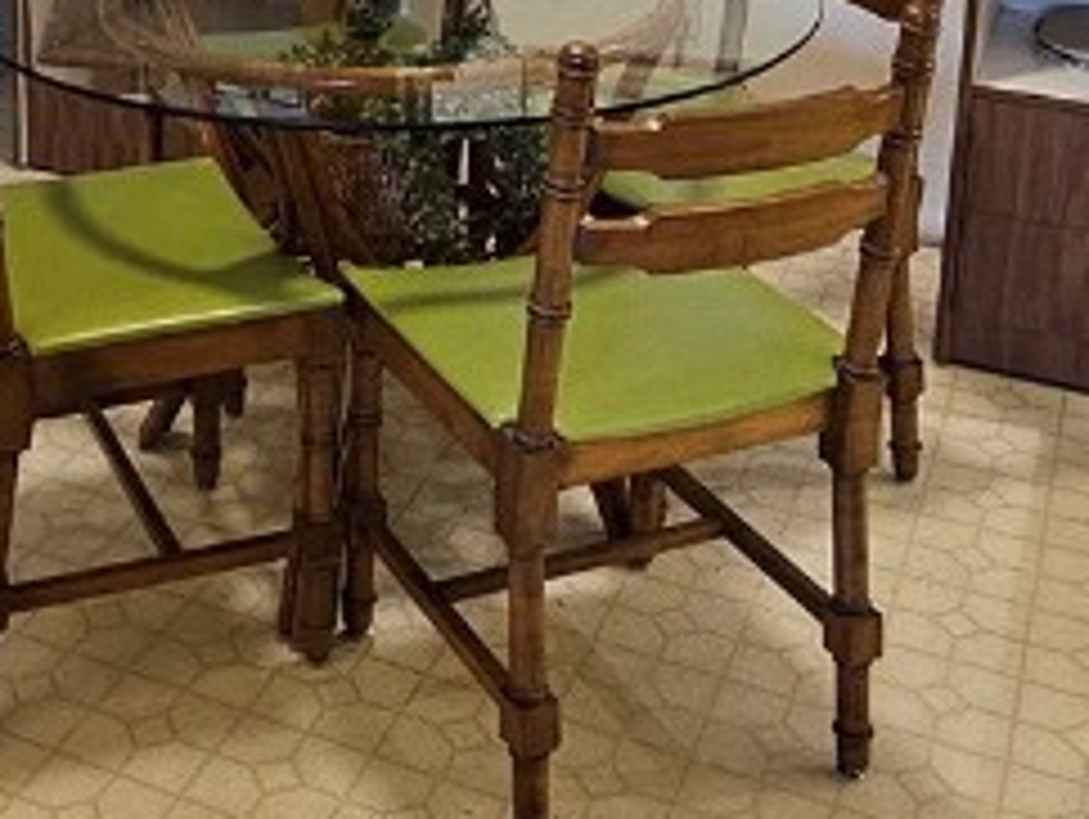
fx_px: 1732
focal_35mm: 55
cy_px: -248
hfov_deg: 34.1
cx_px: 256
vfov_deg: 23.5
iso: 400
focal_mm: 2.2
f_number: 2.2
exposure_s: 1/30
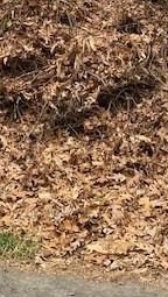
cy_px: -64
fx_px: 561
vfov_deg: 26.3
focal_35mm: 71
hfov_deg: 17.0
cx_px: 47
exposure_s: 1/230
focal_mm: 4.25
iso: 32
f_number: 1.8
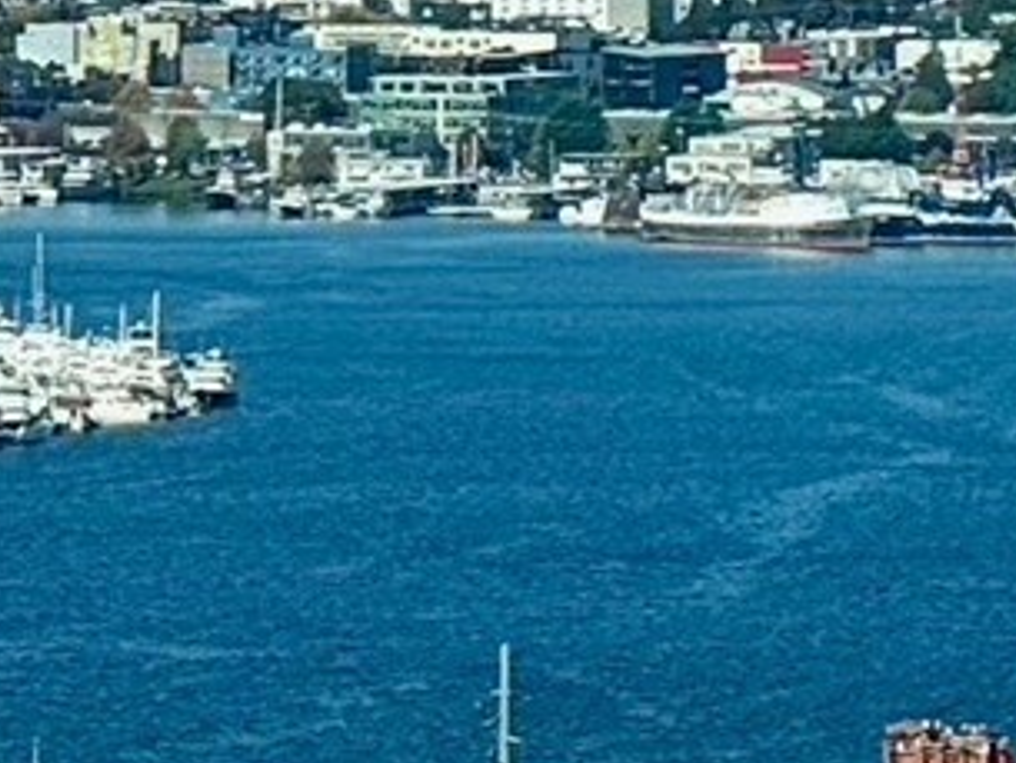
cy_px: 553
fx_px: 11862
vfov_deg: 3.7
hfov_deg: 4.9
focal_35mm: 404
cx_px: 1546
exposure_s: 1/544
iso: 25
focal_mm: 9
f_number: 2.8
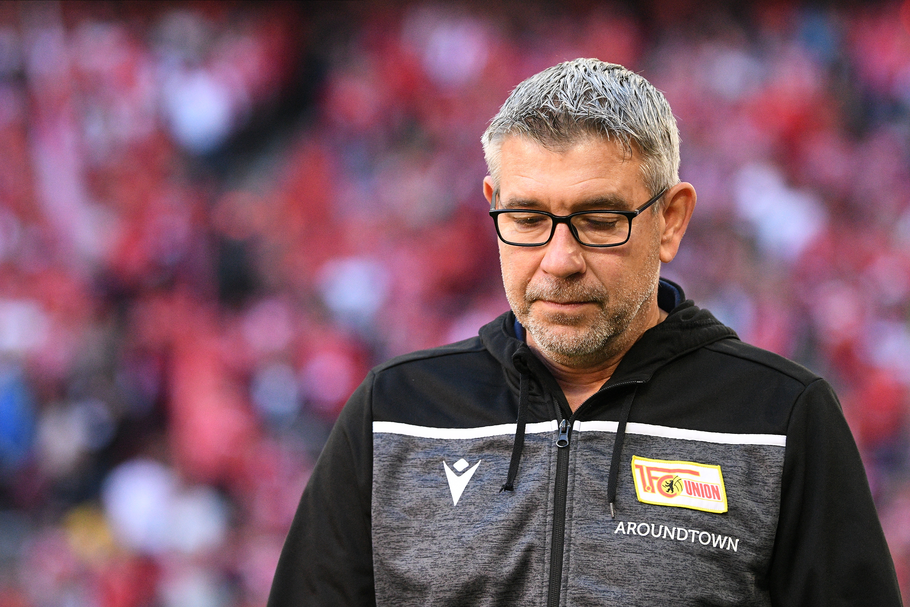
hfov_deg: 11.4
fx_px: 4549
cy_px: 304
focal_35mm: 180
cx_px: 455
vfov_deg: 7.6
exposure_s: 1/2000
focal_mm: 180
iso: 2500
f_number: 2.8
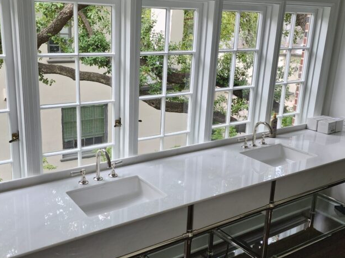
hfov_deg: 50.0
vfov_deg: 38.6
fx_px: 369
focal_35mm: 37
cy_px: 126
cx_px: 148
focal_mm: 6.4
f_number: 1.8
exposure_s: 1/180
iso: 80
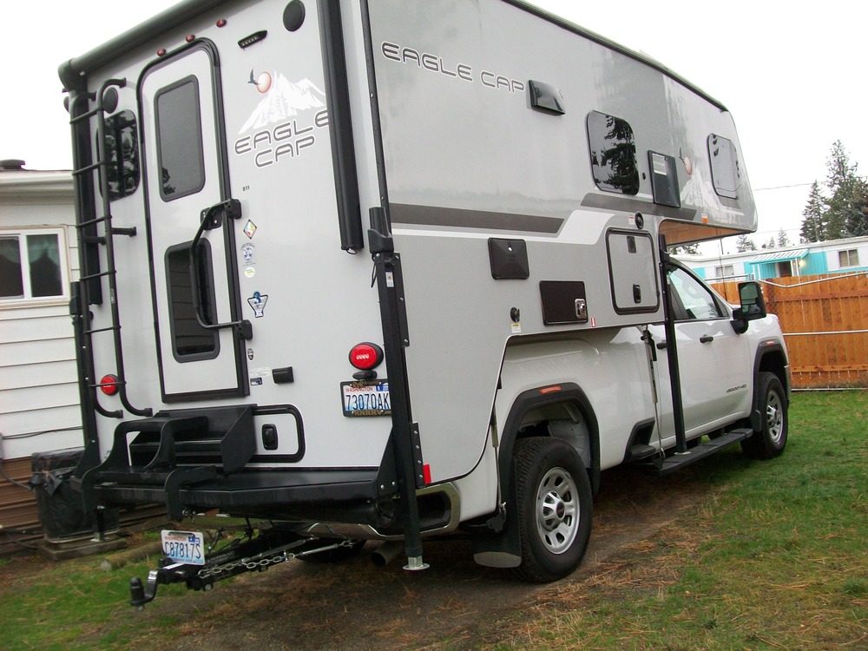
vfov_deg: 39.7
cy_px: 326
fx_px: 903
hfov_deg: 51.4
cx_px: 434
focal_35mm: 36
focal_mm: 6
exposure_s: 1/60
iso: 64
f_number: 2.7
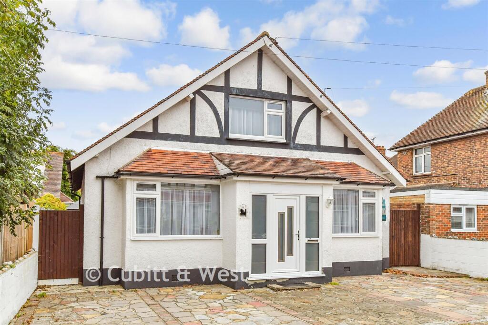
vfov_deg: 43.6
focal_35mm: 30
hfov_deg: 61.9
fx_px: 407
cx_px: 244
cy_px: 162
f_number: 8
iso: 500
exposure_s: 1/320
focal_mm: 20
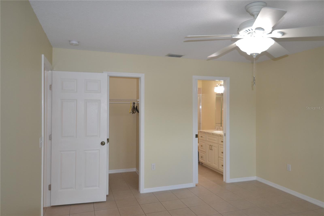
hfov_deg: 70.4
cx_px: 162
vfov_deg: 50.4
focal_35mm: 26
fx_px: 229
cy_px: 108
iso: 560
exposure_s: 1/60
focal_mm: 17
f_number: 4.2
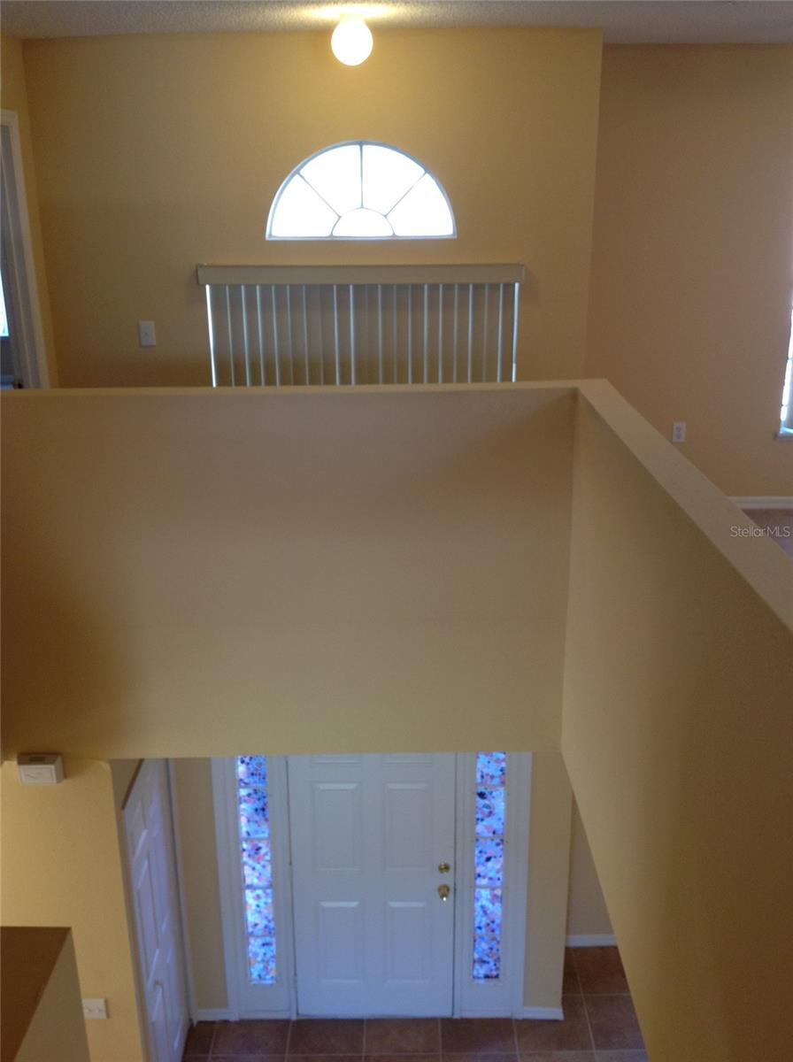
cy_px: 531
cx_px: 396
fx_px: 1072
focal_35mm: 35
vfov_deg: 52.7
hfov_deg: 40.6
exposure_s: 1/24
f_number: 2.4
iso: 64
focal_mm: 4.28
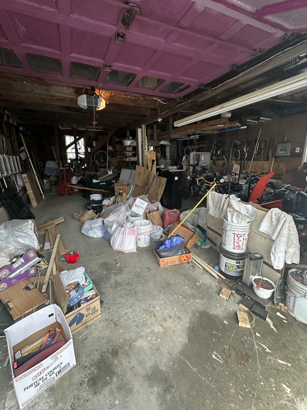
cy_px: 195
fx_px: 177
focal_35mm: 15
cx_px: 145
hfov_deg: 81.7
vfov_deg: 98.1
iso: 250
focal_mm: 2.22
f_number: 2.2
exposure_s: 1/99
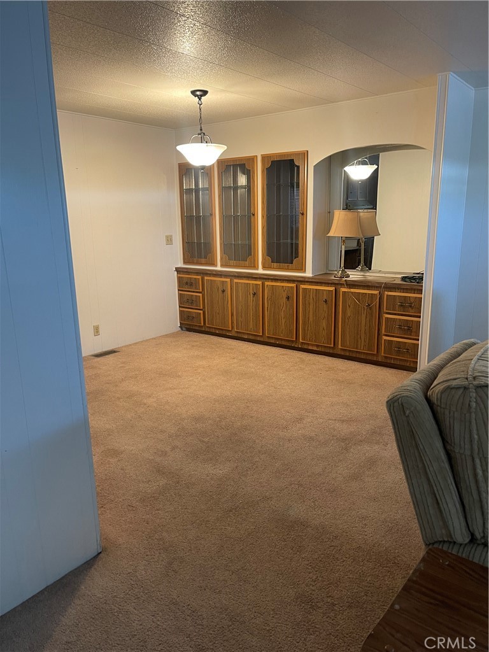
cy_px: 326
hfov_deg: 54.9
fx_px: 471
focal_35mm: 25
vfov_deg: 69.4
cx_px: 244
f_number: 1.6
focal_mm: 5.1
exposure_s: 1/60
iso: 200
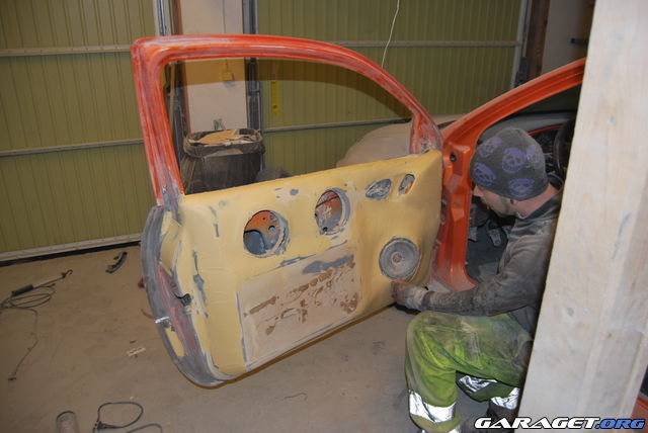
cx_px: 324
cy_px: 216
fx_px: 486
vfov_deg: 48.0
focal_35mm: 27
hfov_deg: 67.3
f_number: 3.5
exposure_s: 1/60
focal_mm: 18
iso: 200
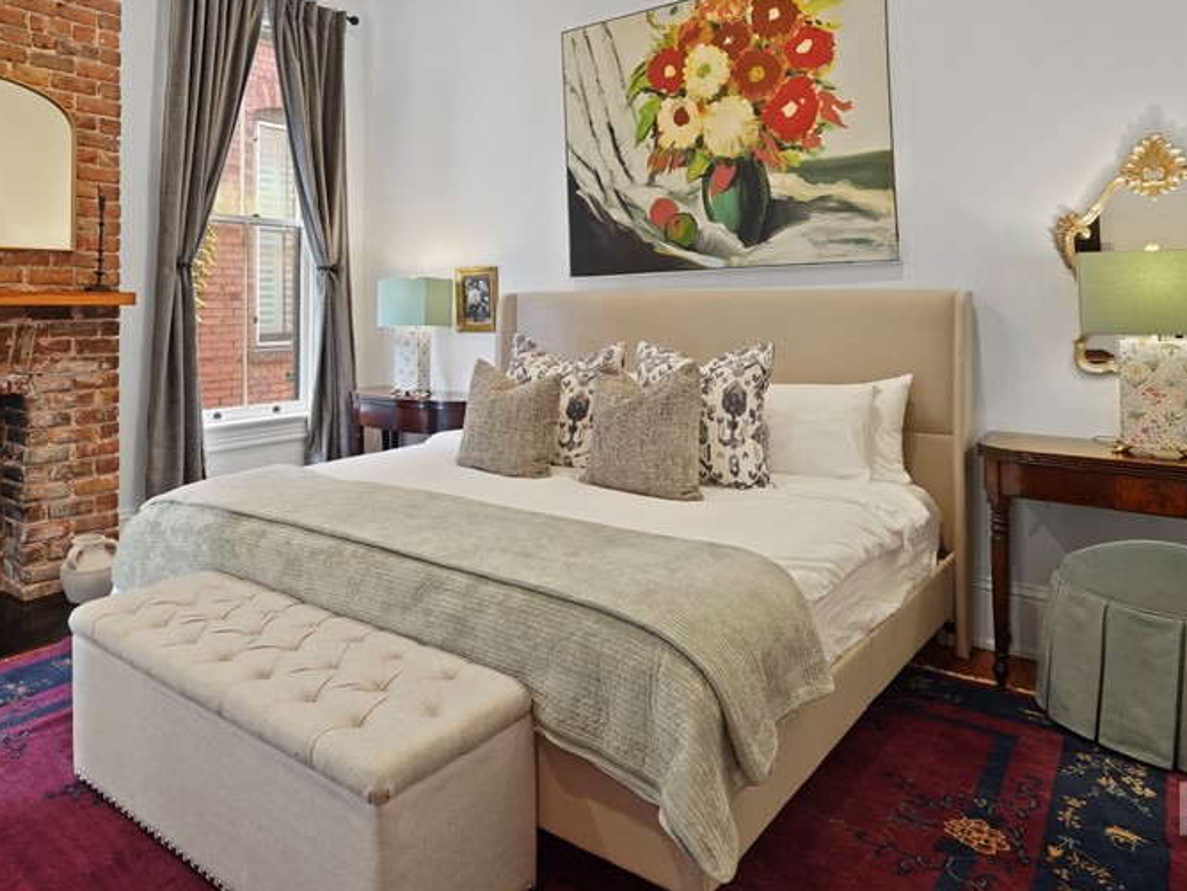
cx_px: 444
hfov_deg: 68.3
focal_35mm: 25
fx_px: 857
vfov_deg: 53.8
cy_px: 299
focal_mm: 16
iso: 320
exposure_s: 1/1.25
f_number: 9
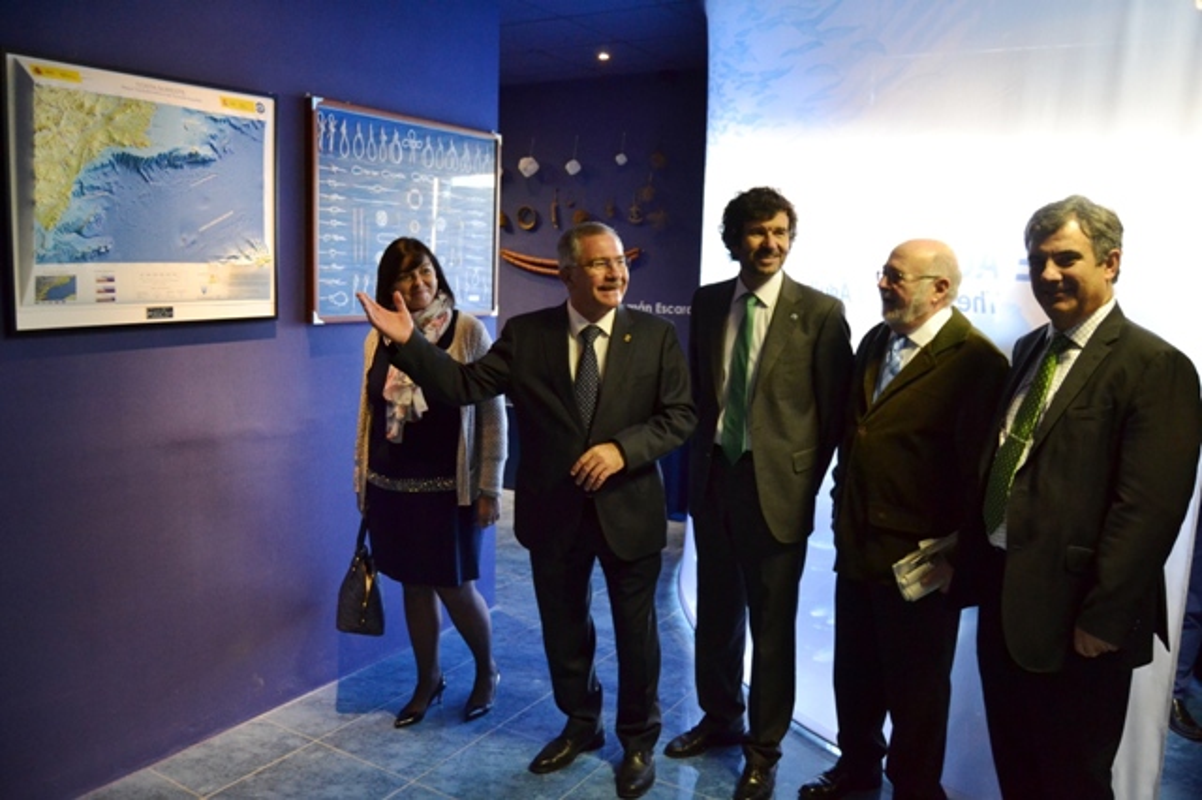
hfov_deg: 67.4
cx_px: 601
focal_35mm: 27
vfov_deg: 47.9
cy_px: 400
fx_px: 901
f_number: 3.5
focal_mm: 18
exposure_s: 1/60
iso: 1600
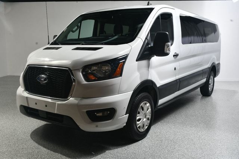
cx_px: 120
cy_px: 80
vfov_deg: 36.8
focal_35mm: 36
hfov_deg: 53.2
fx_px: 239
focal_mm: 24
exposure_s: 1/160
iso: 100
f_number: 13
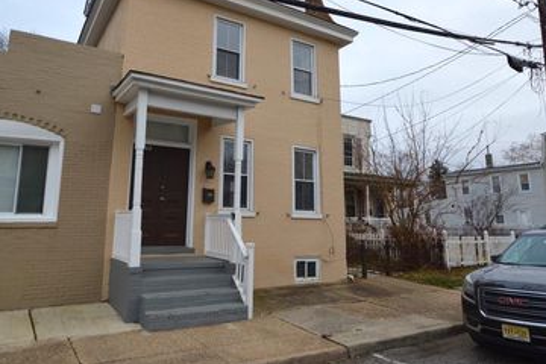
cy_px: 137
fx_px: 379
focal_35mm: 25
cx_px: 246
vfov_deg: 50.8
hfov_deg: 71.3
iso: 200
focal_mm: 12
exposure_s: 1/125
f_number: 5.6
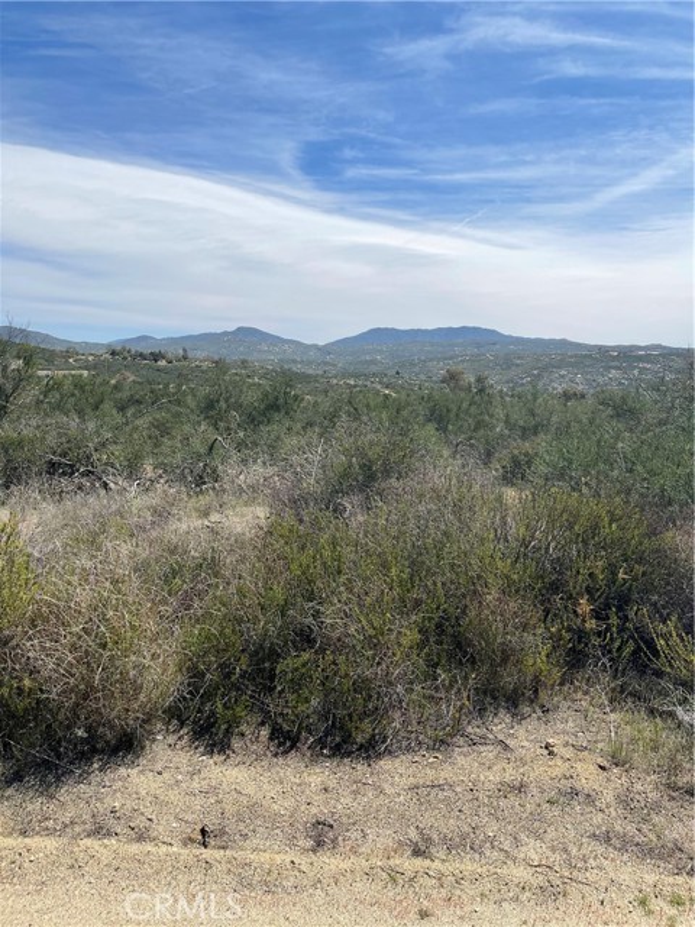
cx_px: 348
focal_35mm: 26
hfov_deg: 53.1
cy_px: 464
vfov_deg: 67.3
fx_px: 696
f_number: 1.6
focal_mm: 5.1
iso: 32
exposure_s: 1/5618
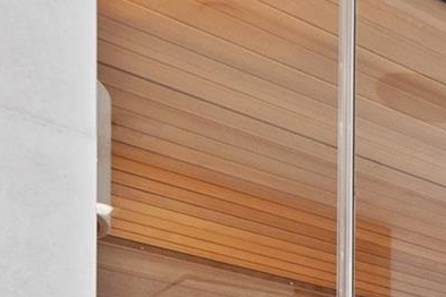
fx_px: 756
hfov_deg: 19.3
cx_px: 886
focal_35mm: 61
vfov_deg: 16.7
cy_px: 595
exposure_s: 1/6
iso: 200
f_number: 8
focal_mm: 10
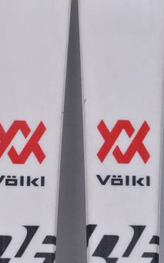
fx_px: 1514
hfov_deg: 6.2
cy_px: 99
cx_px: 73
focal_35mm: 212
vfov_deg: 9.9
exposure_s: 1/125
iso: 3200
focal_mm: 105
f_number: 11
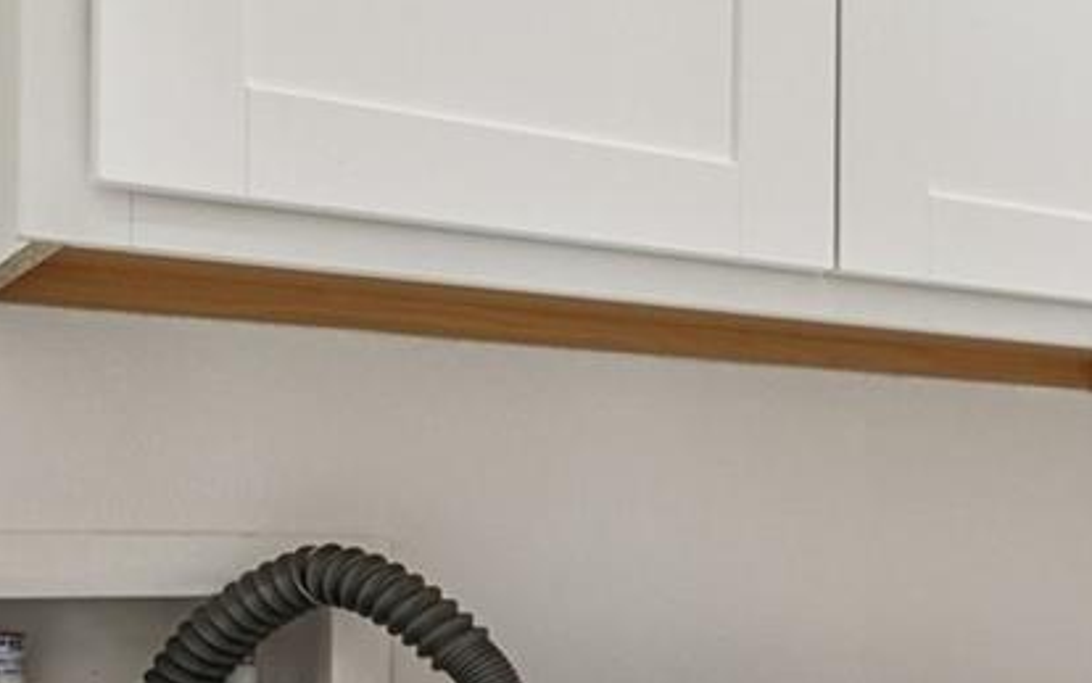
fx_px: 1875
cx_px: 1709
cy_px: 554
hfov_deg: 24.1
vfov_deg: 20.4
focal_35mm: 63
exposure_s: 1/8
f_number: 8
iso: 400
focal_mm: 16
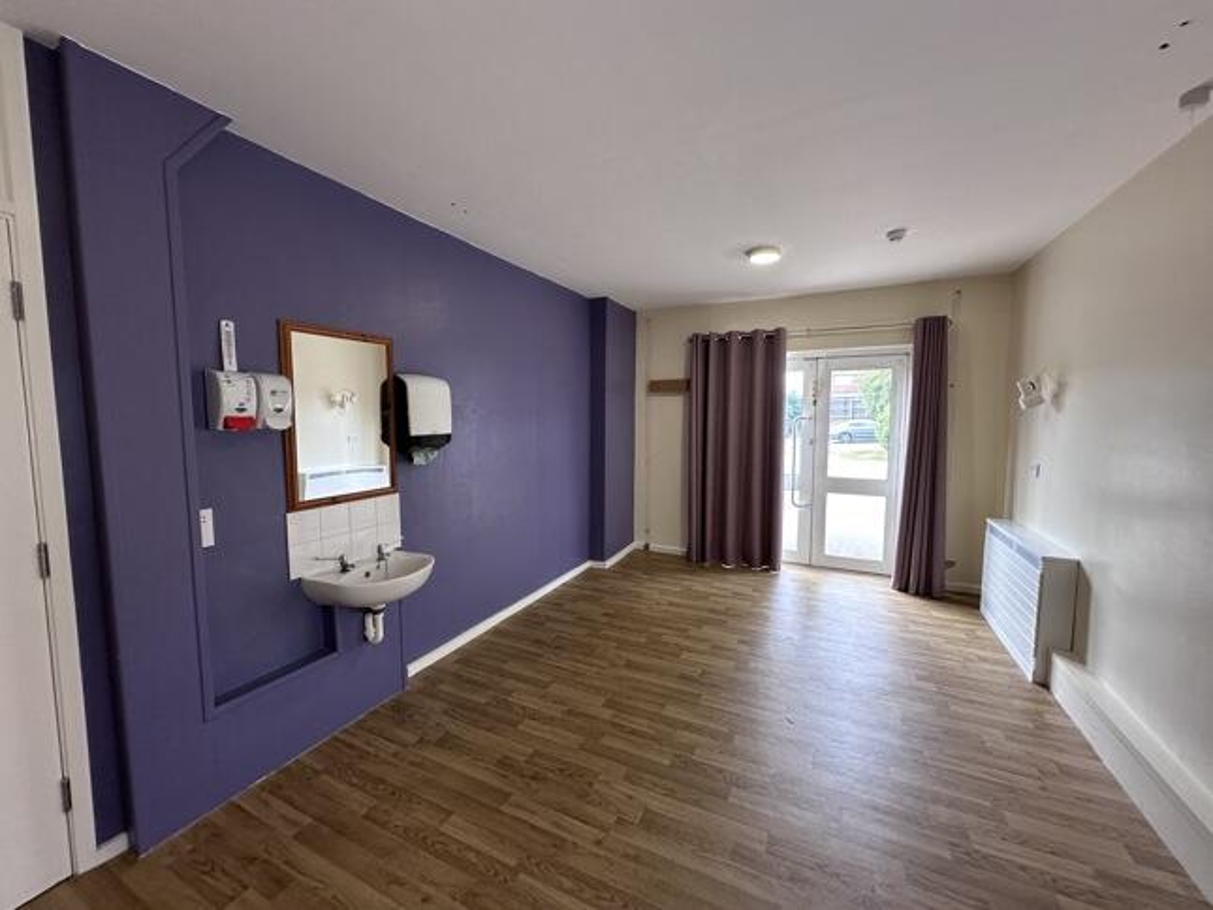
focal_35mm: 14
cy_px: 455
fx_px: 491
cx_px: 606
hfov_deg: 102.1
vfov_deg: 85.7
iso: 125
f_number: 2.2
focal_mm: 2.22
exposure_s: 1/100
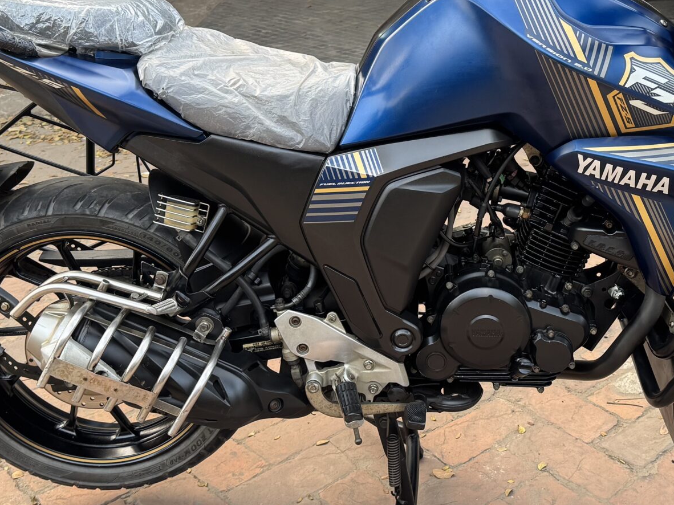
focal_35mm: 52
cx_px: 426
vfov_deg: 27.8
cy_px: 154
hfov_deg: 36.6
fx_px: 1012
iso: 100
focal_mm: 6.76
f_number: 1.78
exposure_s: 1/121
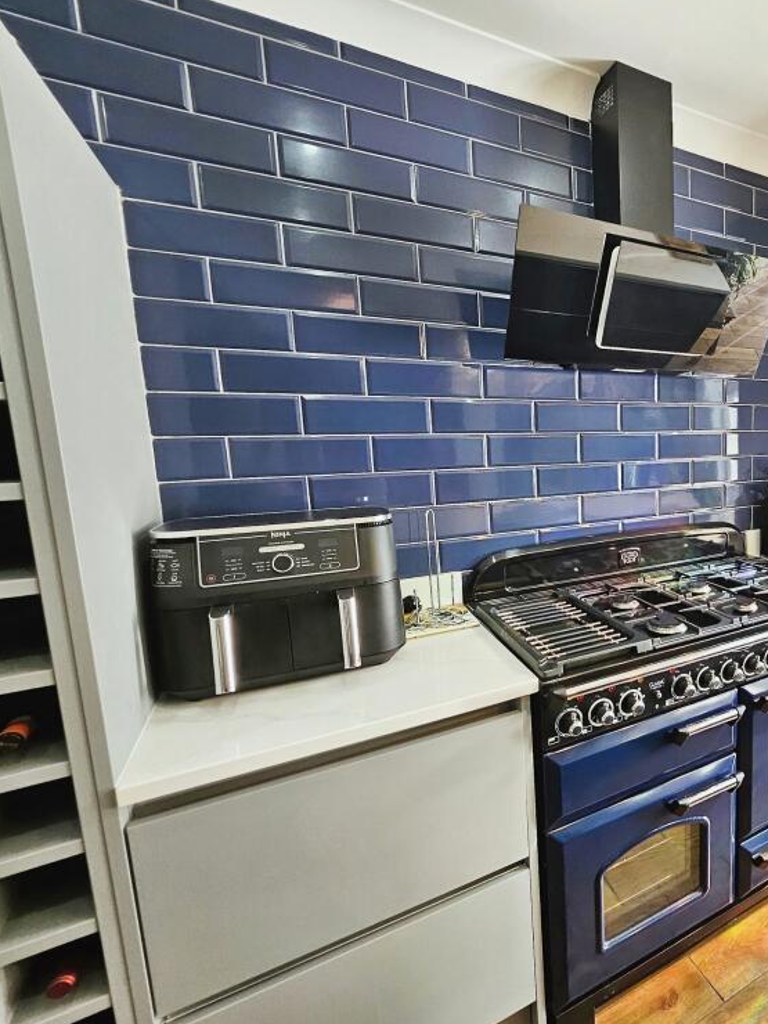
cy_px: 518
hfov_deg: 62.5
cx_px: 661
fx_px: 532
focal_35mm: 18
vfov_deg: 87.8
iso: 64
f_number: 2.2
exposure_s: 1/50
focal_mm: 1.7
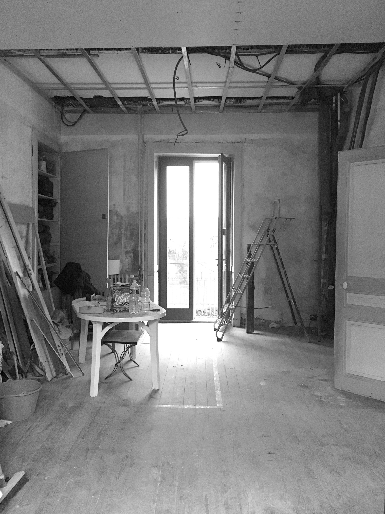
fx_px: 430
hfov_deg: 48.2
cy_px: 257
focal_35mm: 29
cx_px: 192
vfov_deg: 61.7
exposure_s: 1/20
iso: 200
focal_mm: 4.15
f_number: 2.2
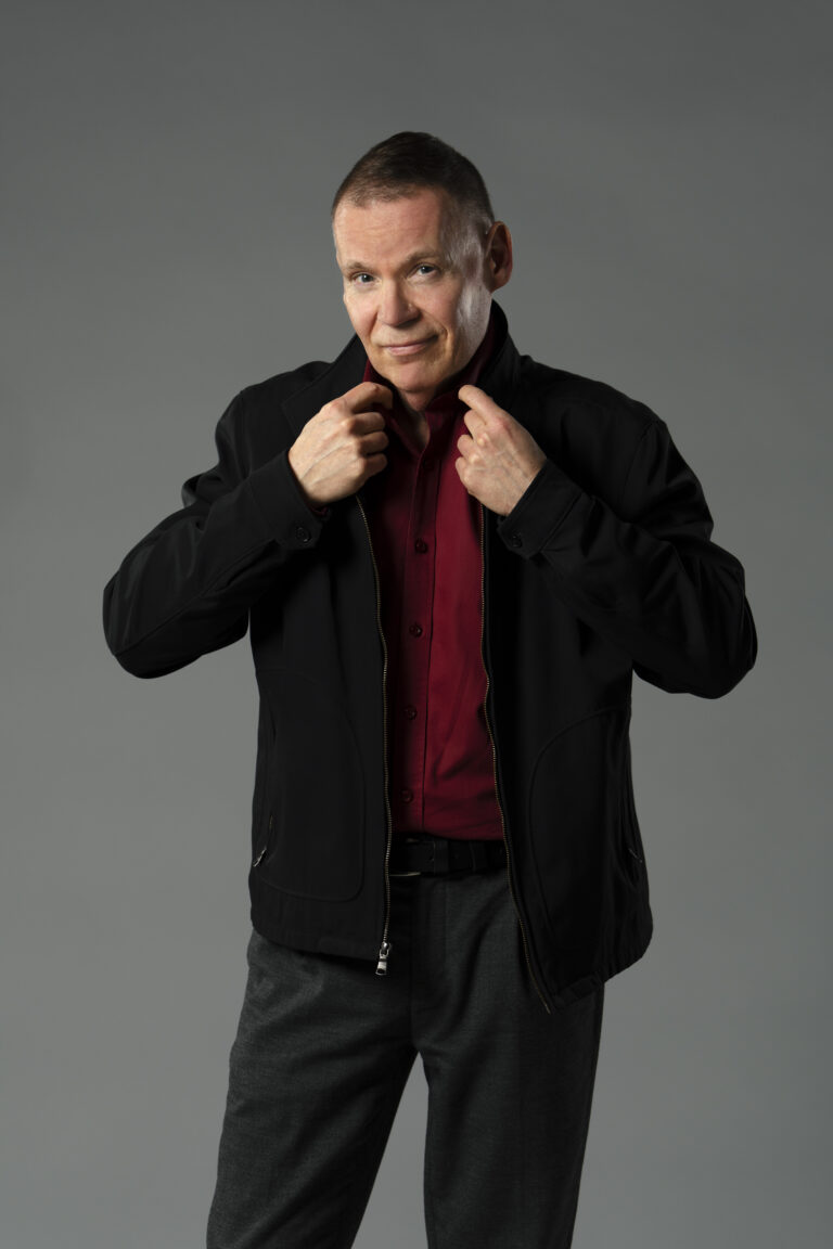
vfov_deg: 13.4
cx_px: 416
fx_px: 5310
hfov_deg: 9.0
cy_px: 624
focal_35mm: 153
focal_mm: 153
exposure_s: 1/250
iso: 100
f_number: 3.5
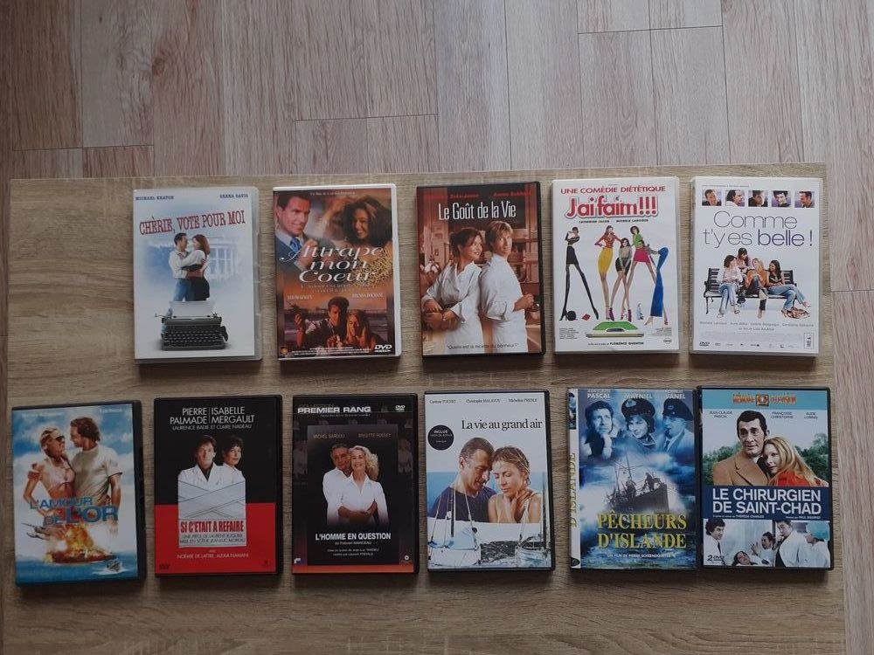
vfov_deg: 51.4
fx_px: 682
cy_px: 328
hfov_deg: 65.3
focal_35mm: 27
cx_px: 437
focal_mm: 3.6
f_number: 1.9
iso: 40
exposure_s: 1/100
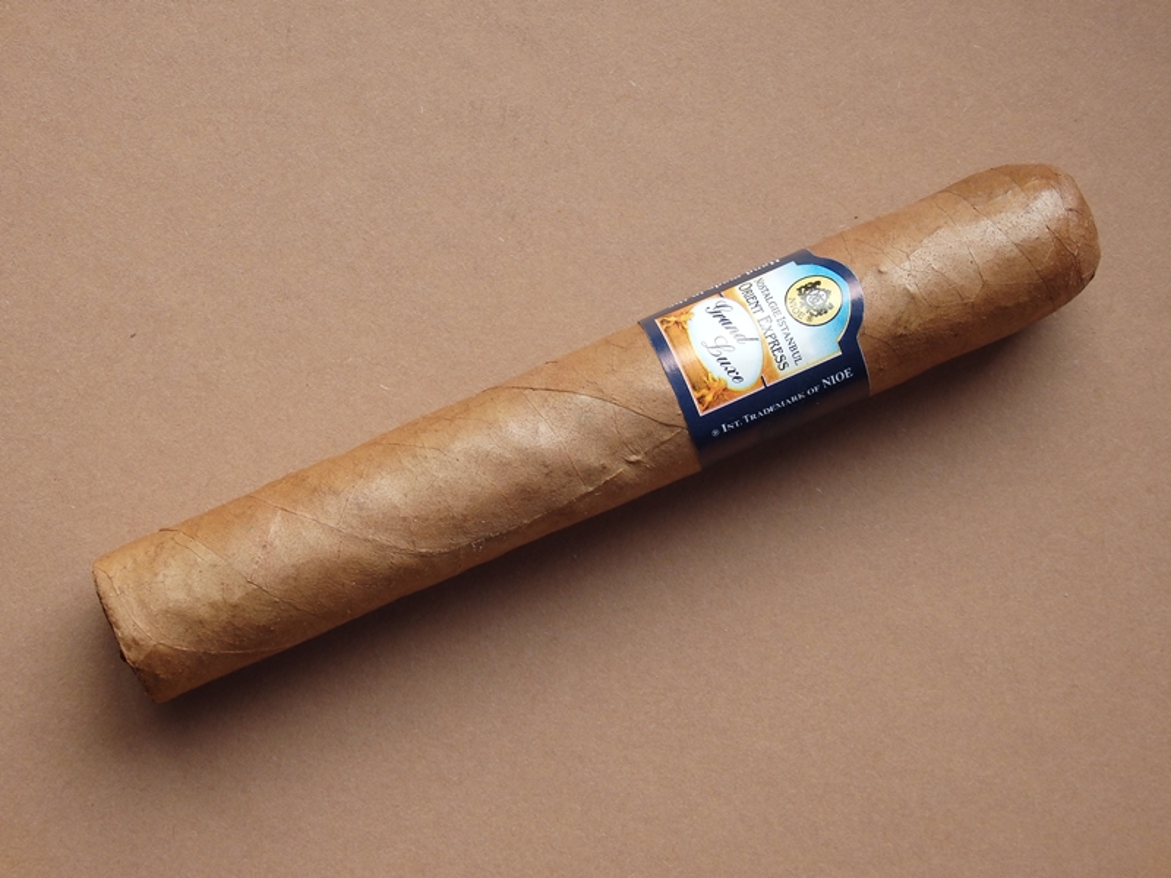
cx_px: 586
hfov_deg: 29.4
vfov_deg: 22.3
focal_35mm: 66
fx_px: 2233
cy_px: 439
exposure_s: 1/30
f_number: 4.4
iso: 125
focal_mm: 11.9
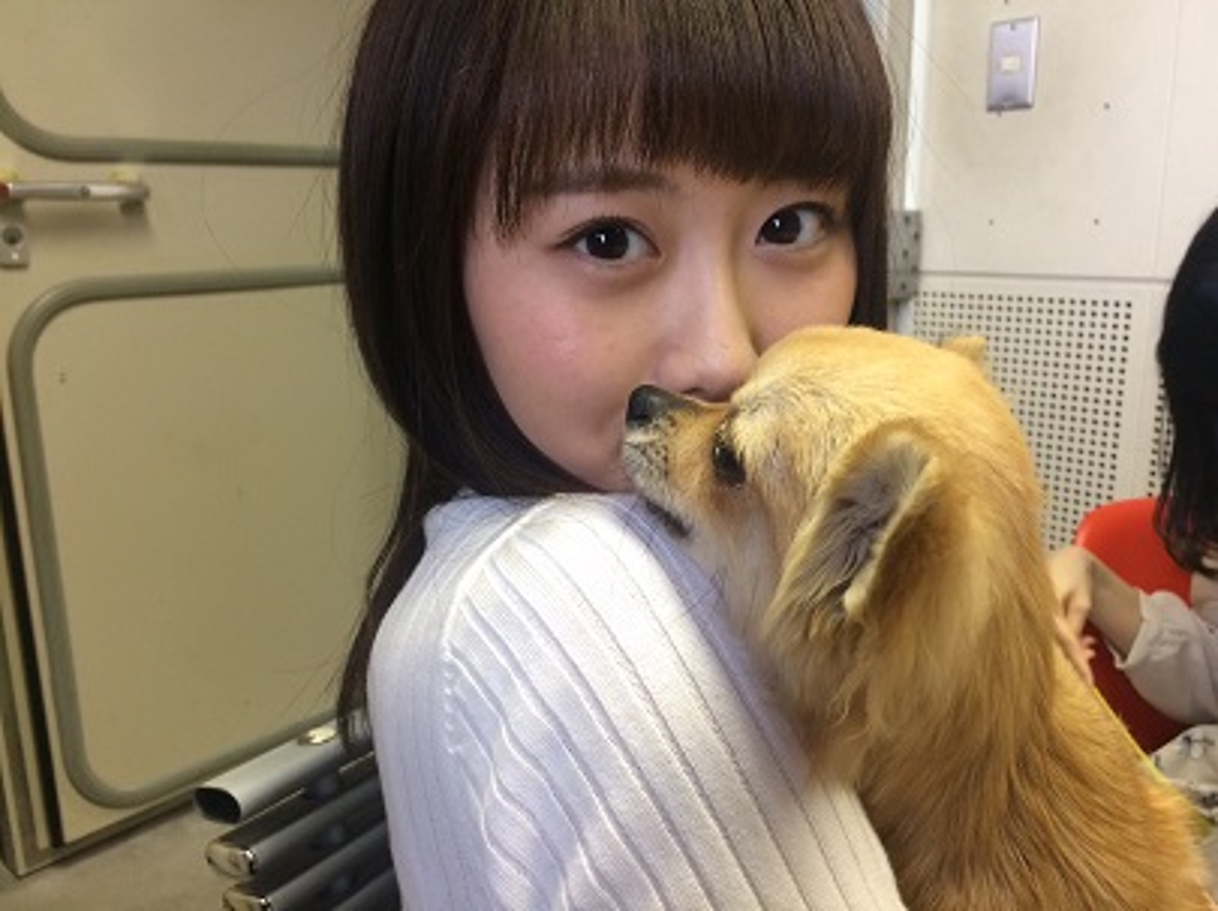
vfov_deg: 48.2
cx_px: 609
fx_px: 1019
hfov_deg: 61.7
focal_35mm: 29
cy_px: 456
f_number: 2.2
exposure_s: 1/33
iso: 125
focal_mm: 4.15
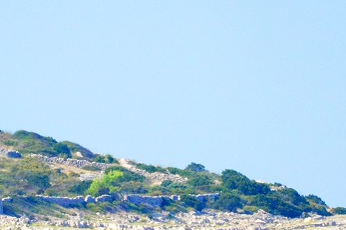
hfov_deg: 1.6
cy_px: 132
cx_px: 187
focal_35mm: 1296
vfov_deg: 1.1
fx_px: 12433
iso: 5000
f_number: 5.6
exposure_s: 1/8000
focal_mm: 300
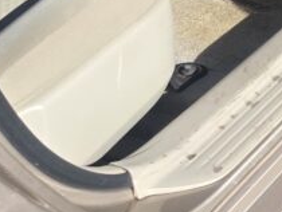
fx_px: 913
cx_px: 545
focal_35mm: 112
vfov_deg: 12.5
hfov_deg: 14.8
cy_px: -126
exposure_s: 1/2579
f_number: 1.8
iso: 80
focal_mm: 5.4
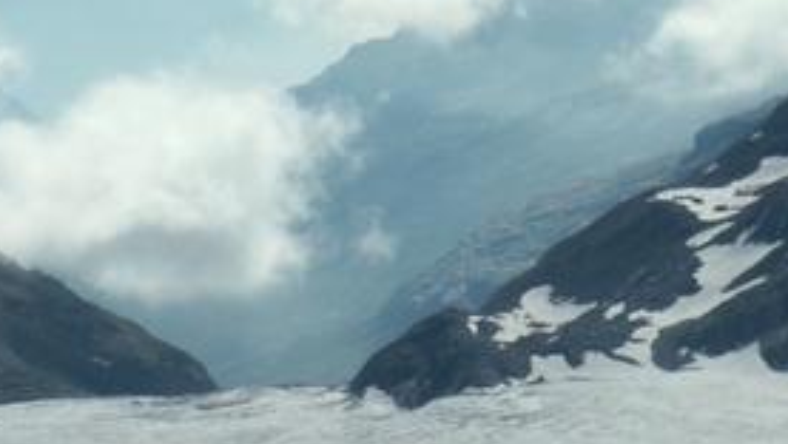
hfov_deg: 7.8
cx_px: 572
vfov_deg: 4.4
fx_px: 5789
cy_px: -185
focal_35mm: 277
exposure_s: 1/400
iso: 50
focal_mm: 17.96
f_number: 8
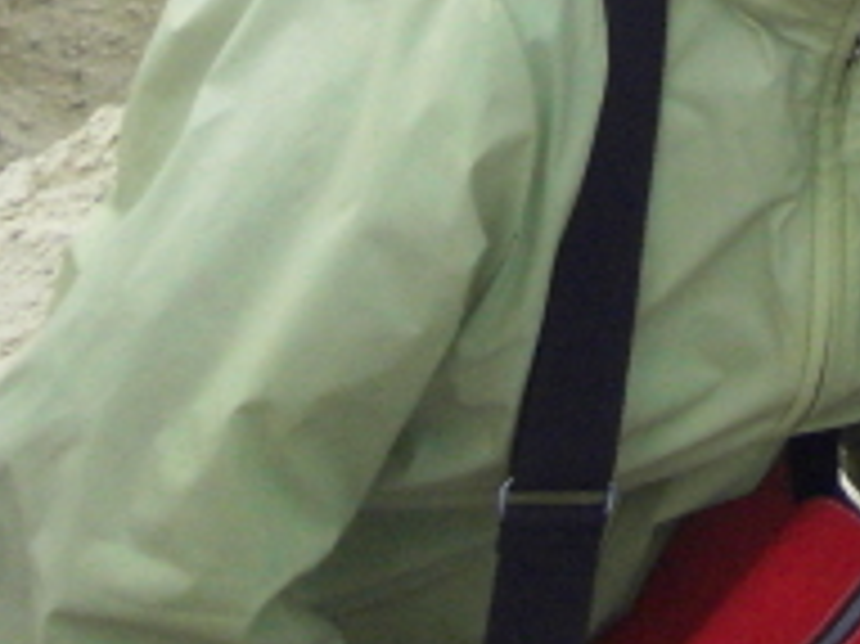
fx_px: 2806
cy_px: -619
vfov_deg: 11.8
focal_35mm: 113
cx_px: 1535
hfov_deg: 15.2
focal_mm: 4.3
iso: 200
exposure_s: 1/320
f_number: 7.3
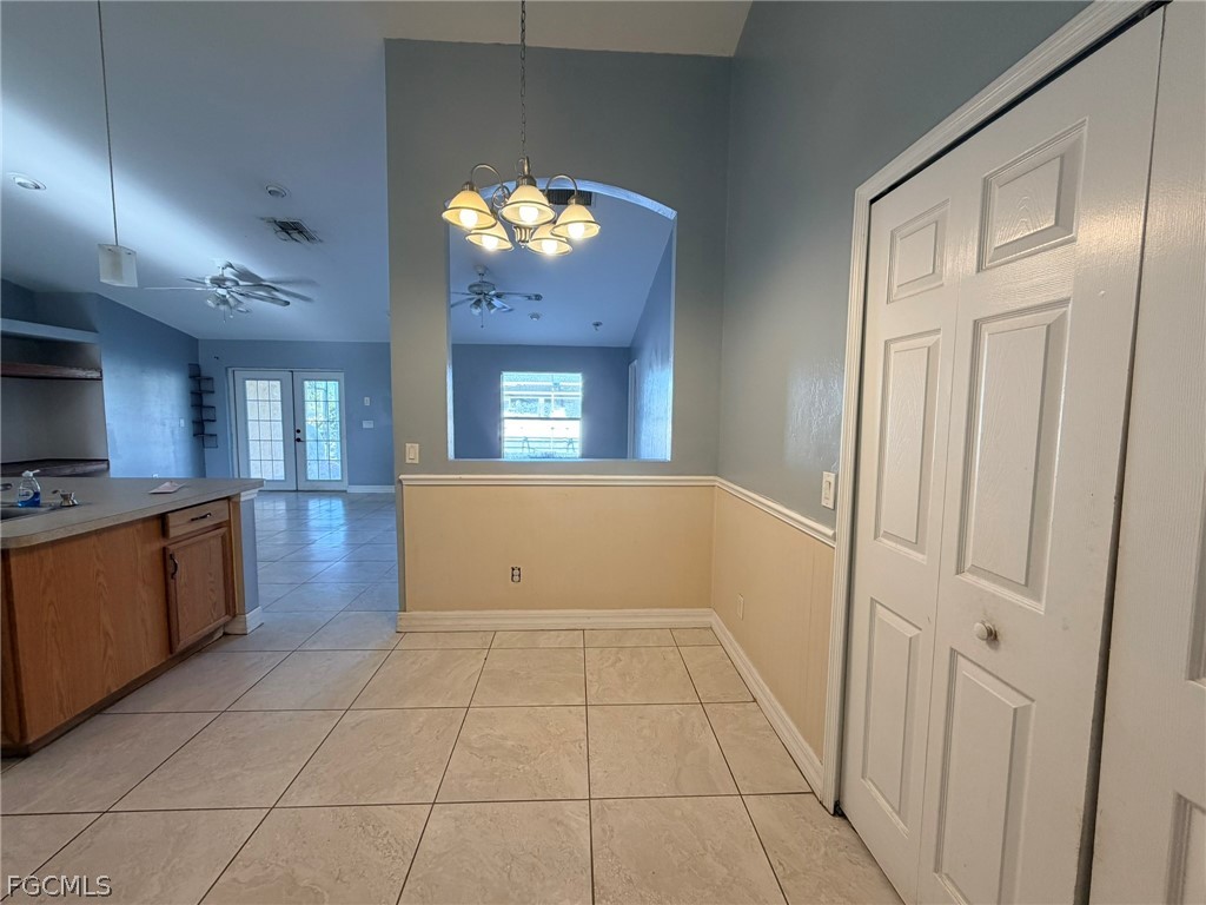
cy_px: 452
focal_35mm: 14
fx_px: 488
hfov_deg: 102.1
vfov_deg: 85.7
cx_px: 603
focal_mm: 2.22
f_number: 2.2
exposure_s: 1/120
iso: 160
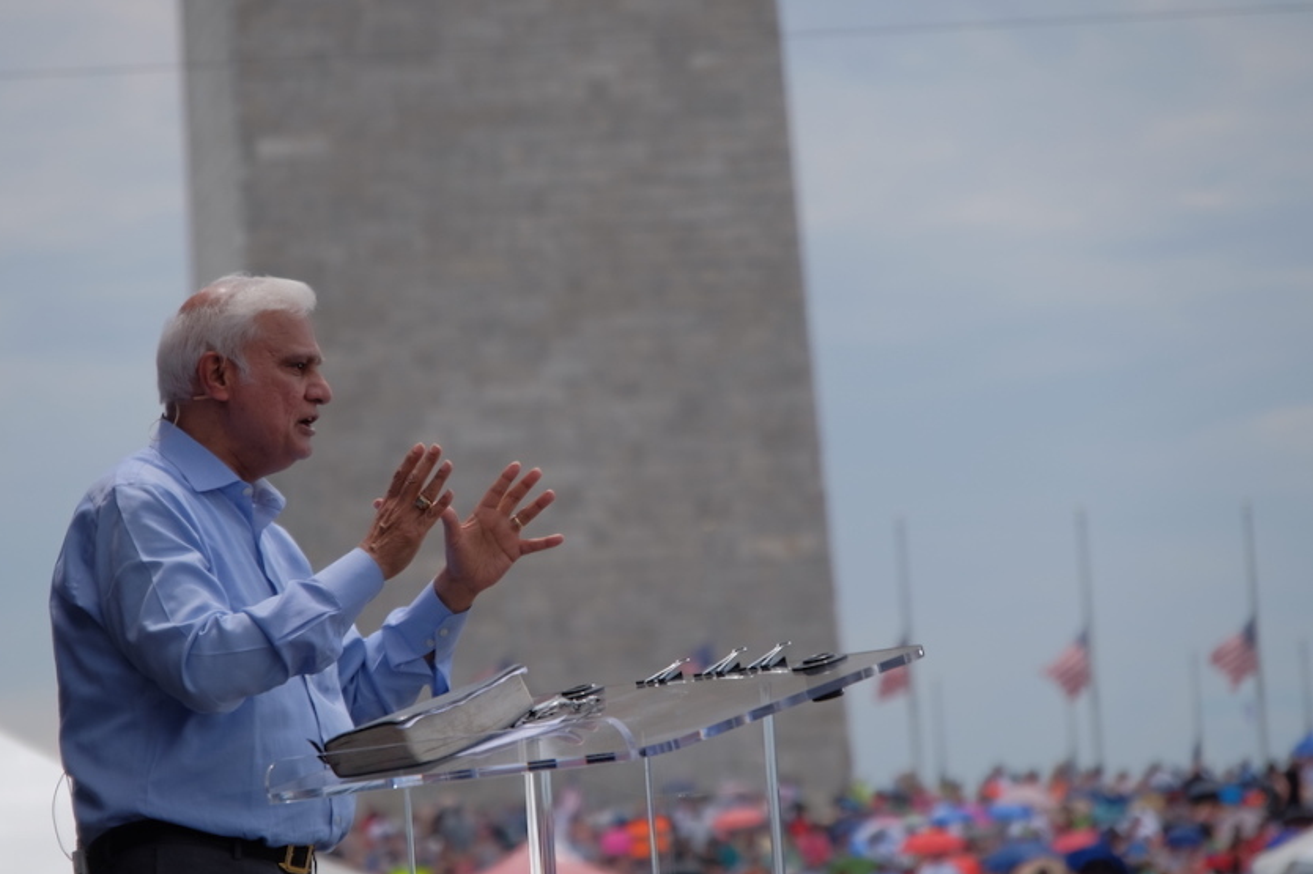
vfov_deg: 6.6
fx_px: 7545
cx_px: 645
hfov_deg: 9.9
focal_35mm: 207
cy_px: 443
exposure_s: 1/1300
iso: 200
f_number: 5.6
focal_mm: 135
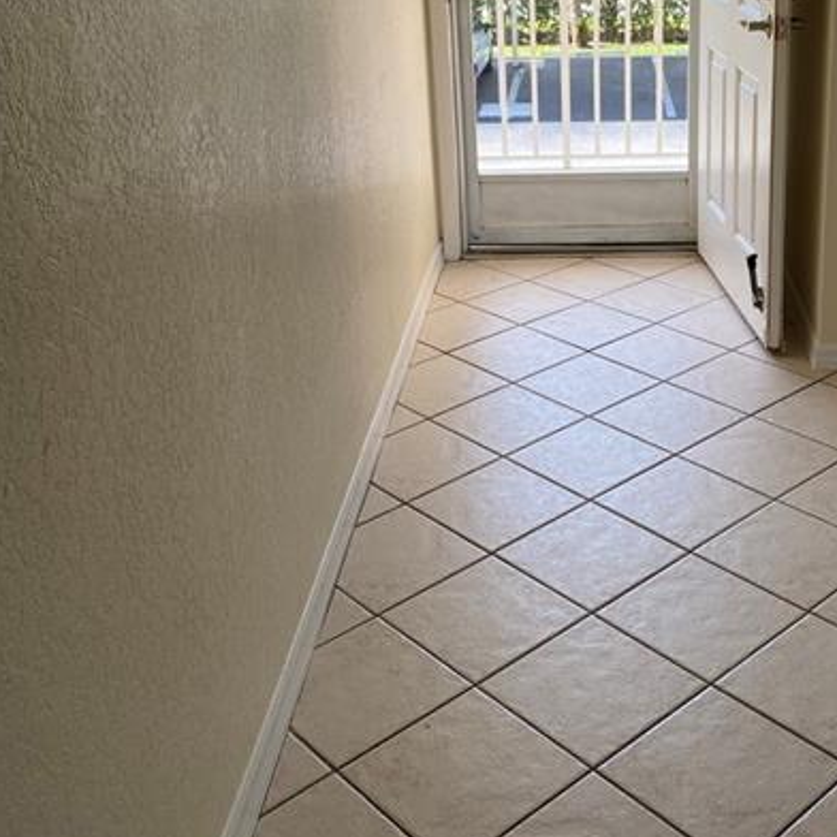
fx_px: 1231
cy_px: 220
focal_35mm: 45
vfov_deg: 36.8
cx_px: 570
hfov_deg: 37.1
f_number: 1.8
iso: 32
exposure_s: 1/187
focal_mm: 4.25
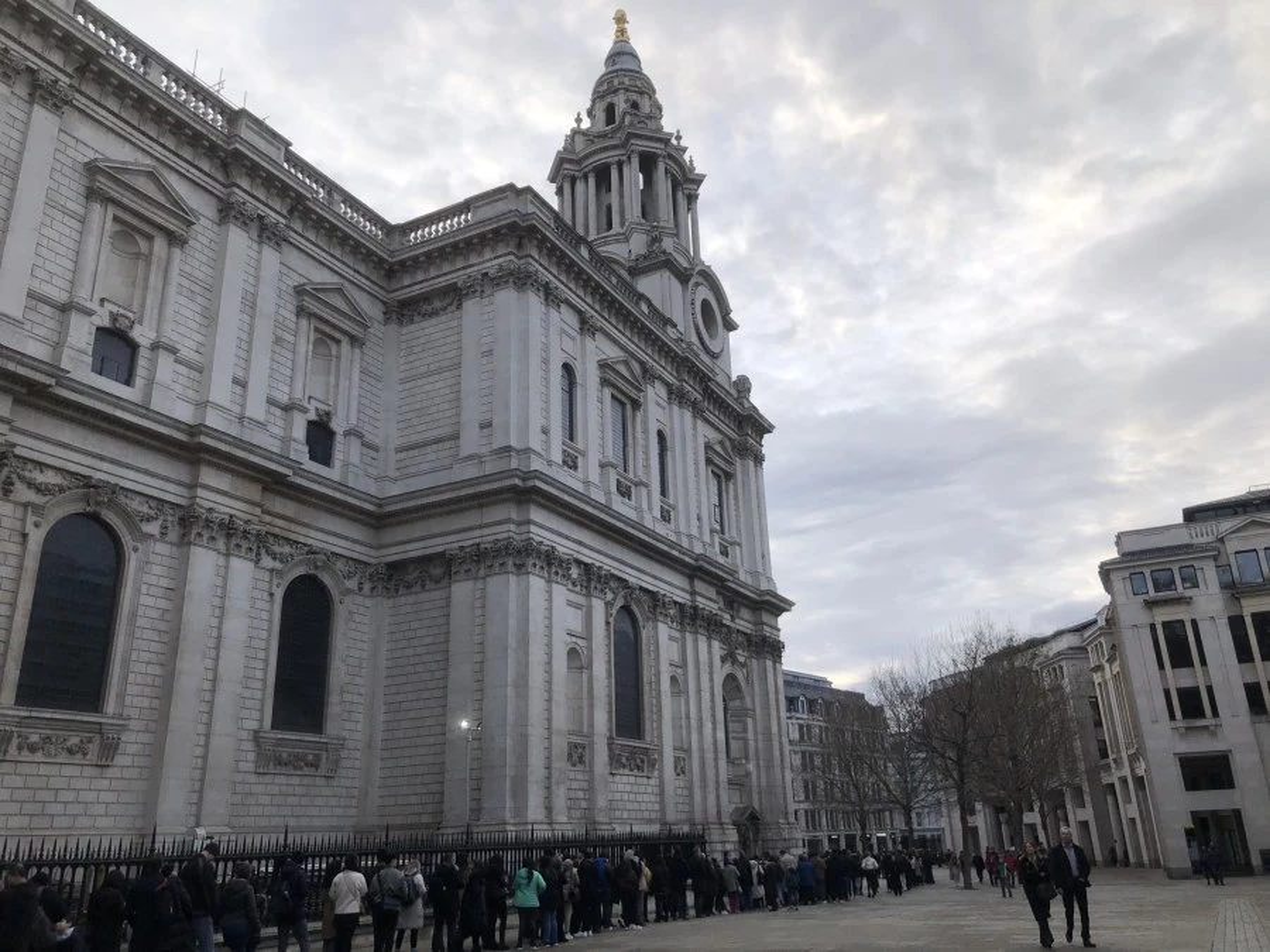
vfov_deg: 49.7
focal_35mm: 28
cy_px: 476
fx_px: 1027
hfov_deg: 63.4
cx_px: 635
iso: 20
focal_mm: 4
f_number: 1.8
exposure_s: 1/363
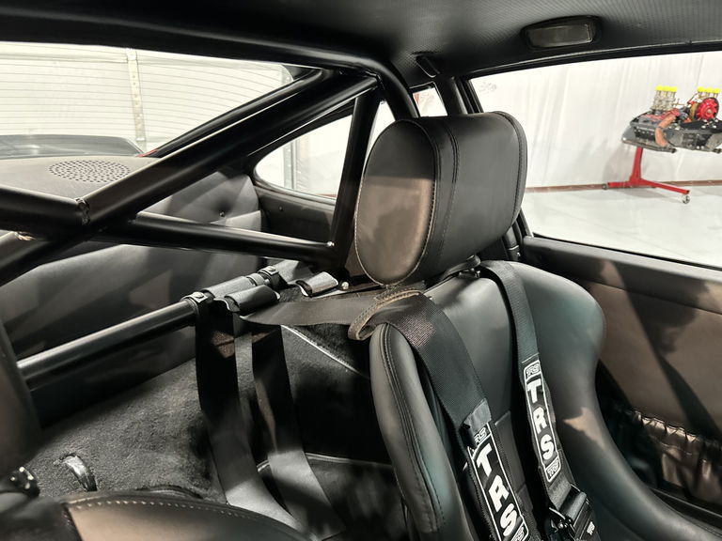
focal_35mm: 24
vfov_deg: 56.8
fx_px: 501
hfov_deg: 71.6
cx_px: 361
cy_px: 270
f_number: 1.78
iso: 640
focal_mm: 6.86
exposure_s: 1/40
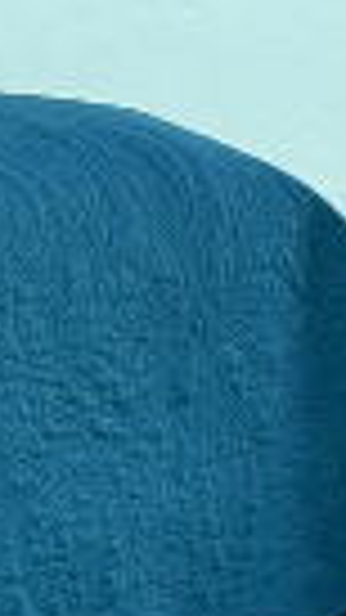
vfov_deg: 9.5
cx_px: -584
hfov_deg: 5.3
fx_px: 3607
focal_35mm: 221
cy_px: -344
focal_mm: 18
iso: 250
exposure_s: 1/125
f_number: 5.6
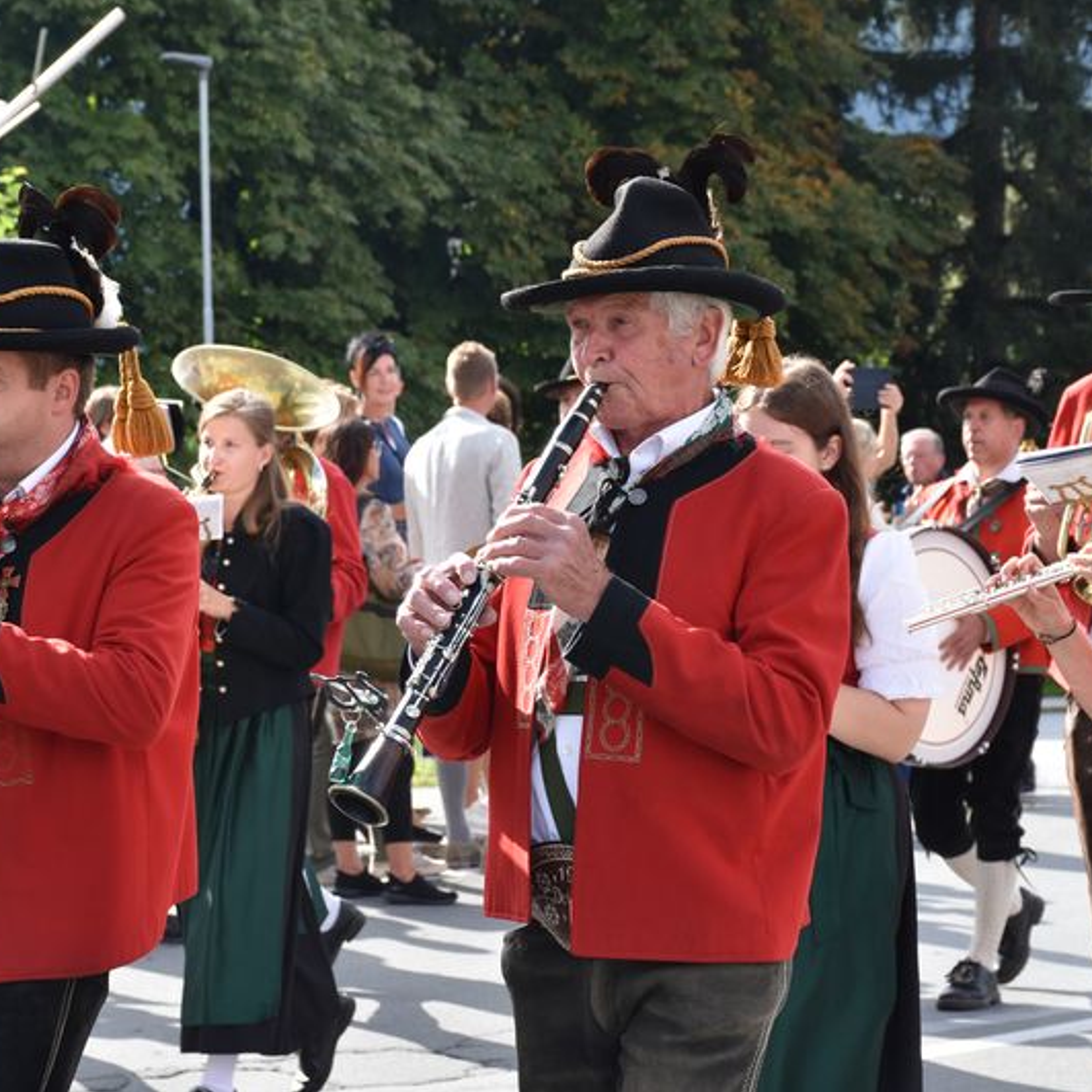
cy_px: 546
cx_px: 429
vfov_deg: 14.7
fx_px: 4247
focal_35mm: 119
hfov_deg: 14.6
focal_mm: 62
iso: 400
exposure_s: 1/320
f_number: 9
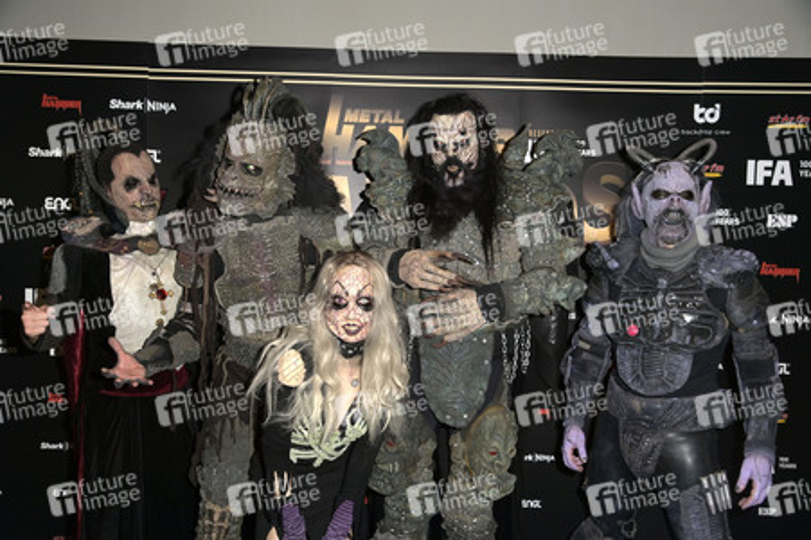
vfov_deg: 42.3
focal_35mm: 31
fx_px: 698
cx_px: 406
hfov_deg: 60.3
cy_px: 270
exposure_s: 1/200
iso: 640
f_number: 5
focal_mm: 31
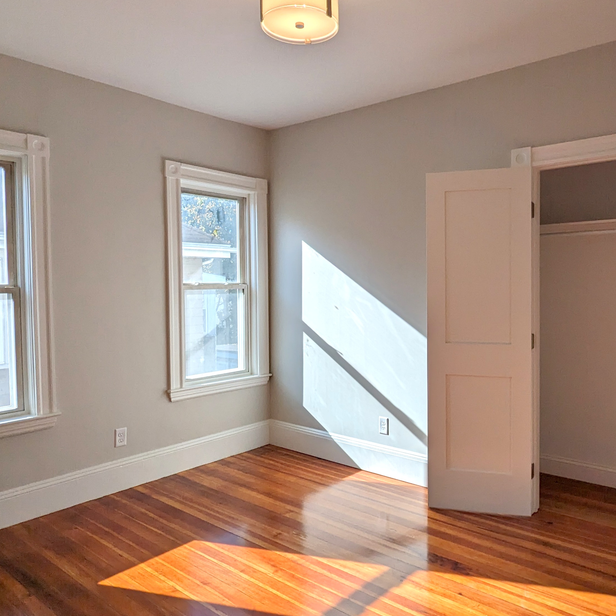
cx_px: 363
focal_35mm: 26
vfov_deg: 60.9
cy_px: 301
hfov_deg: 60.5
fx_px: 523
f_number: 2.2
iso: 51
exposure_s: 1/669
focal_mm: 2.35
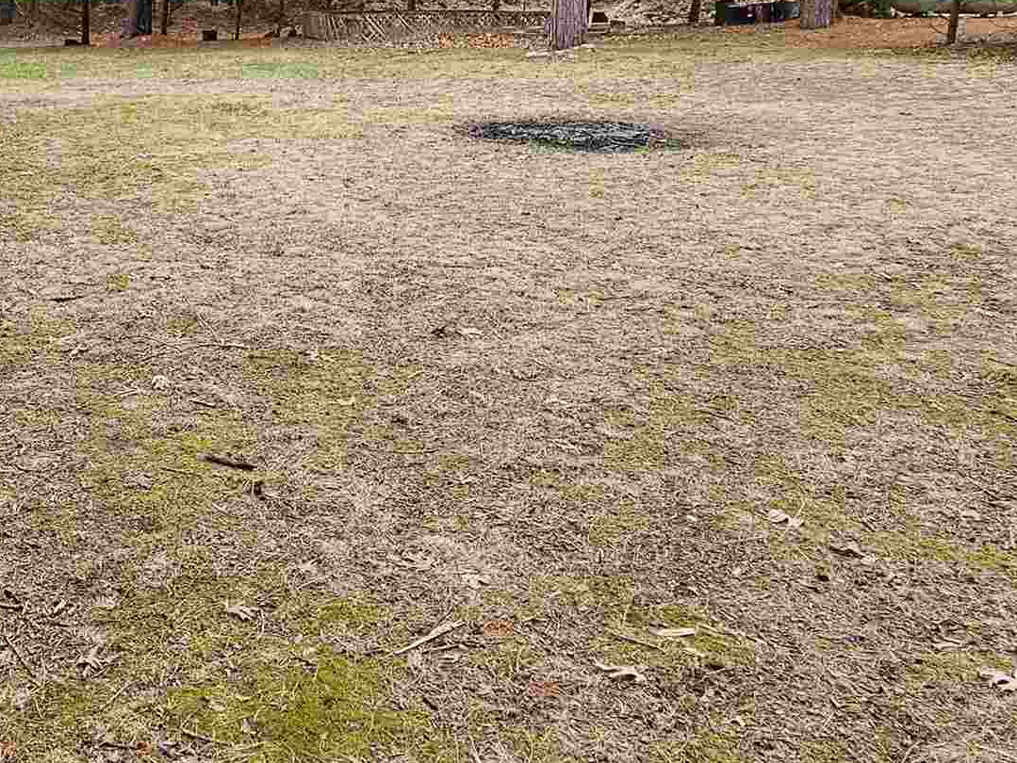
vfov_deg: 38.1
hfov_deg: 45.2
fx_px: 1087
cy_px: 229
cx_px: 91
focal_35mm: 37
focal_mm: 2.2
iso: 50
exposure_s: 1/352
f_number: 2.2
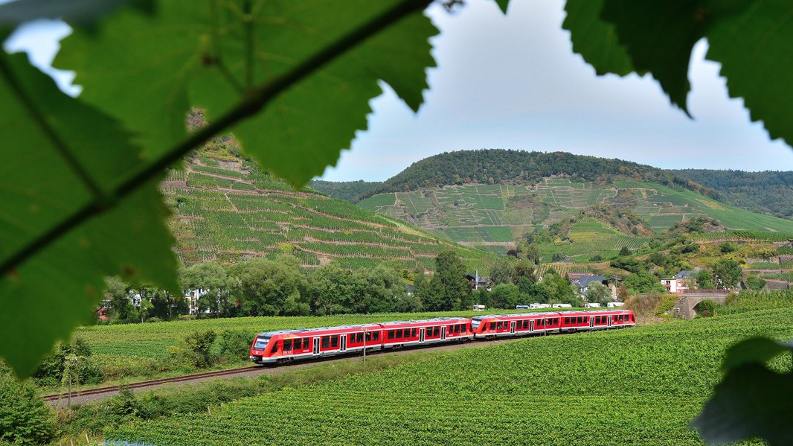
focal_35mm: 46
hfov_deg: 44.5
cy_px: 258
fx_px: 967
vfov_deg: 25.9
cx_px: 434
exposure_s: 1/640
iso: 250
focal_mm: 26
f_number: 7.1
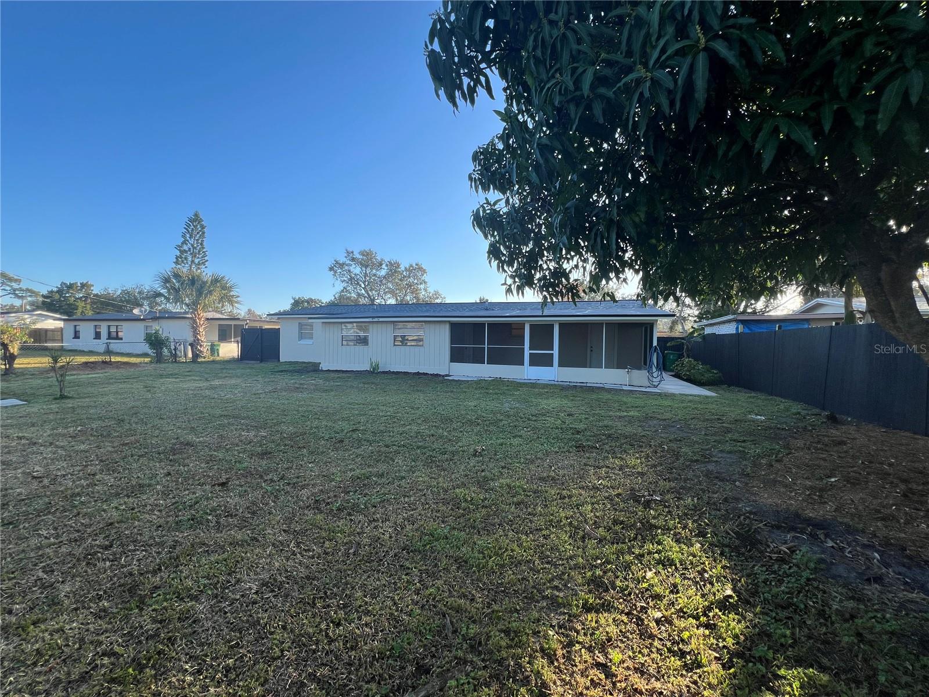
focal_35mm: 13
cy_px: 348
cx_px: 464
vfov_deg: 89.9
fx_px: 349
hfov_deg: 106.2
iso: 32
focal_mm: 1.57
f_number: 1.8
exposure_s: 1/471
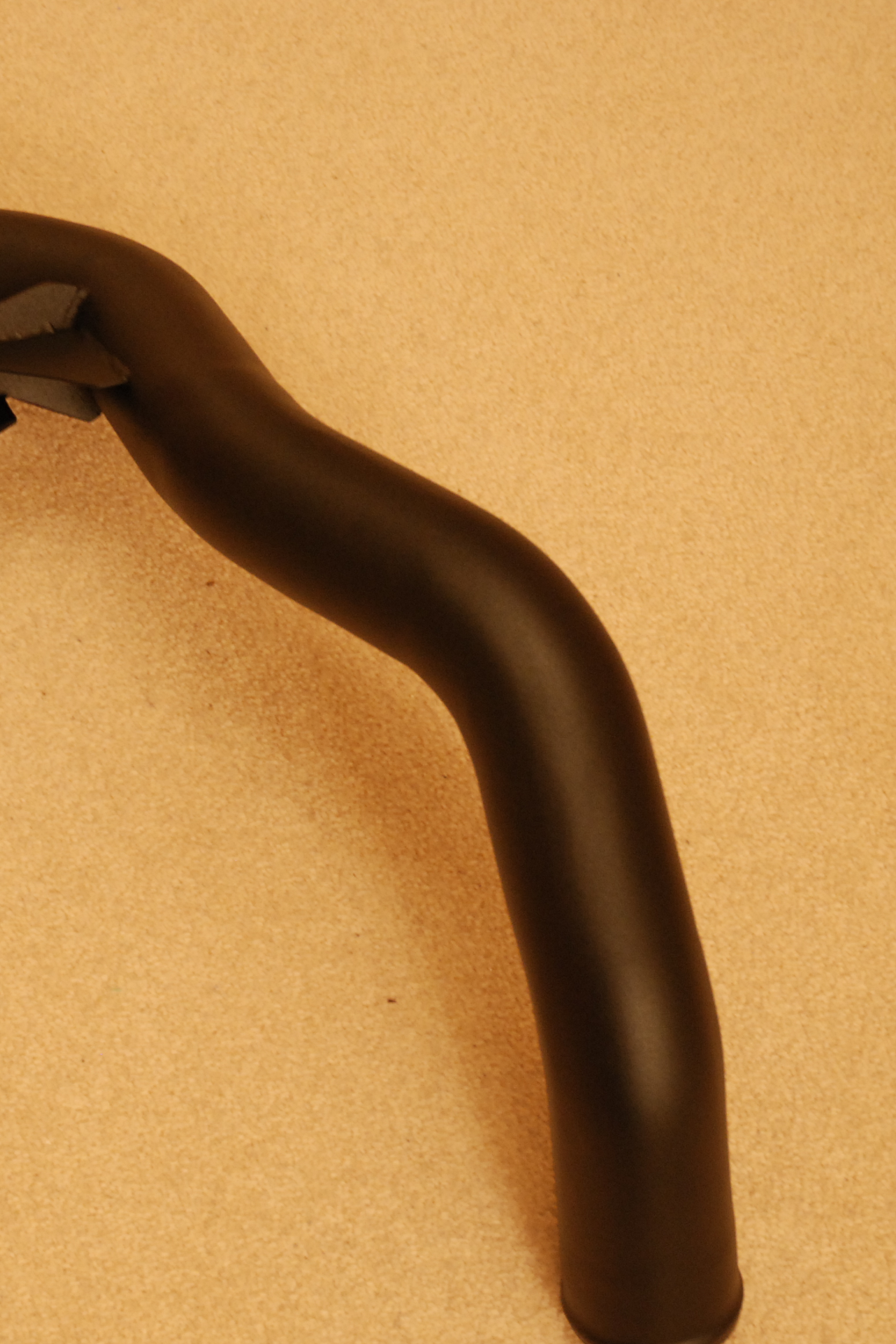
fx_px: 3278
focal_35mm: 88
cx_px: 90
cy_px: 683
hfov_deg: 15.4
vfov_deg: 23.2
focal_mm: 35
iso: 500
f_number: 4.5
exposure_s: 1/8
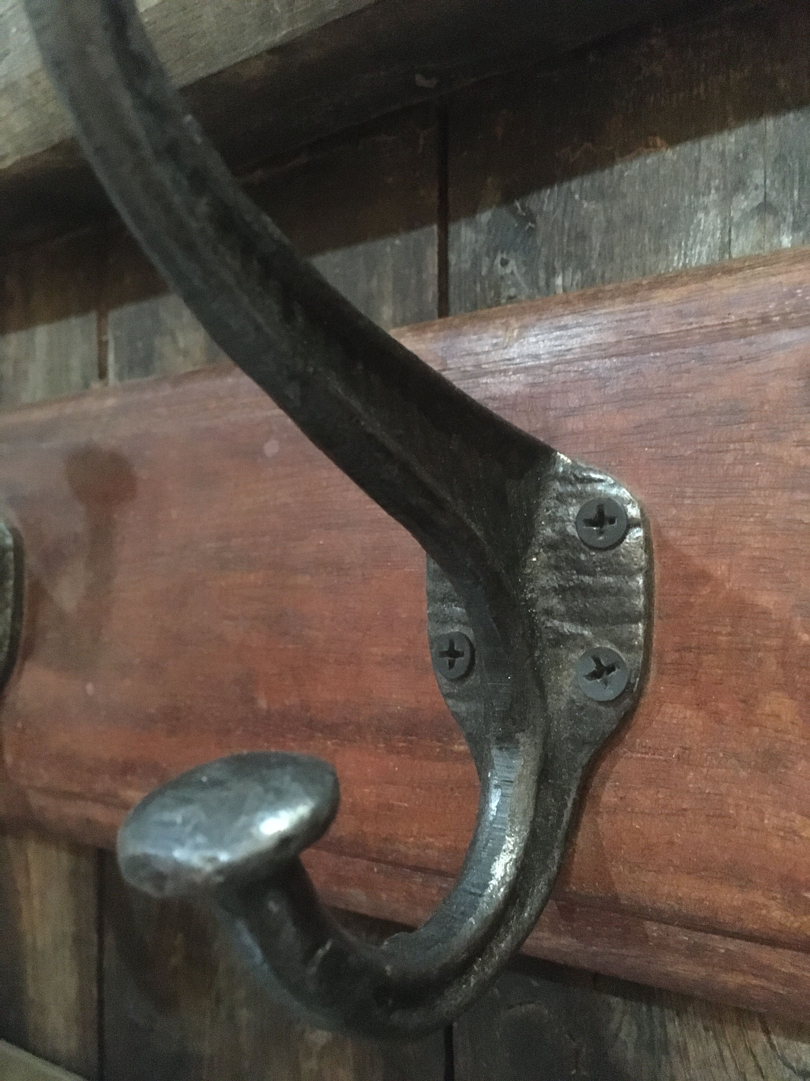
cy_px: 540
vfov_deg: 61.7
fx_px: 905
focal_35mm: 29
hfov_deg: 48.2
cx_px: 405
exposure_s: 1/17
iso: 1600
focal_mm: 4.15
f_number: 2.2
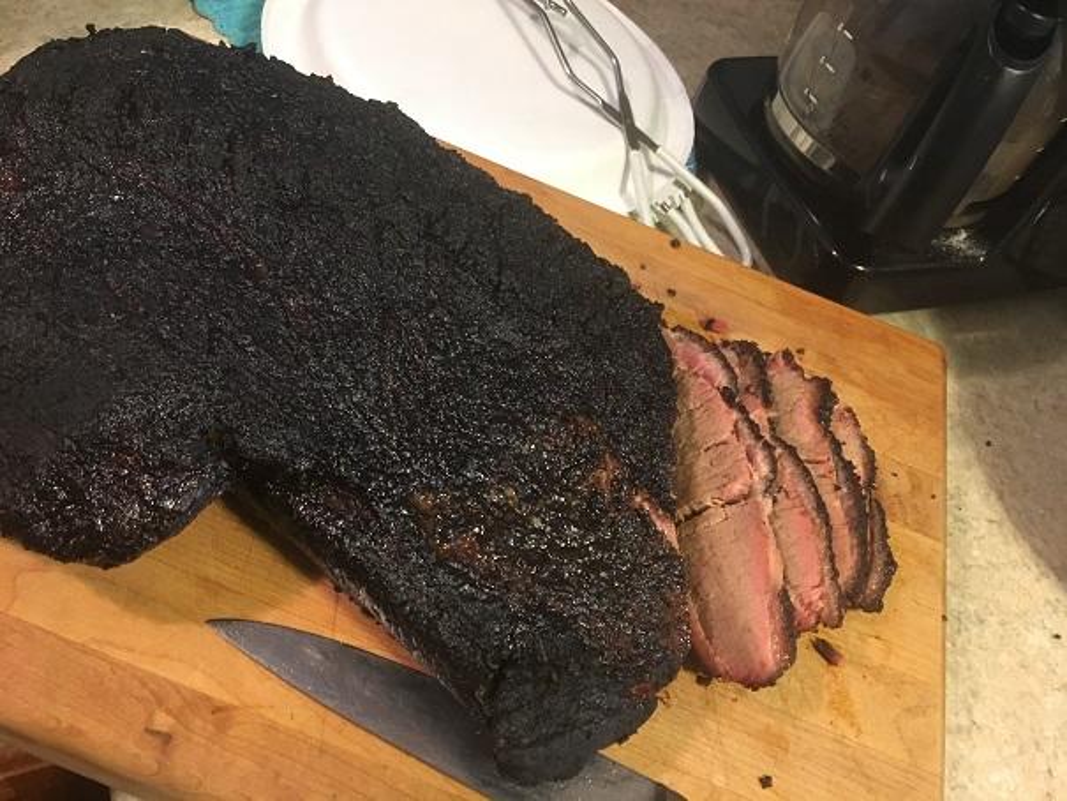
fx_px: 894
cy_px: 400
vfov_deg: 48.2
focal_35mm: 29
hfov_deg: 61.6
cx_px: 534
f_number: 2.2
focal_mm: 4.15
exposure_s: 1/17
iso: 200
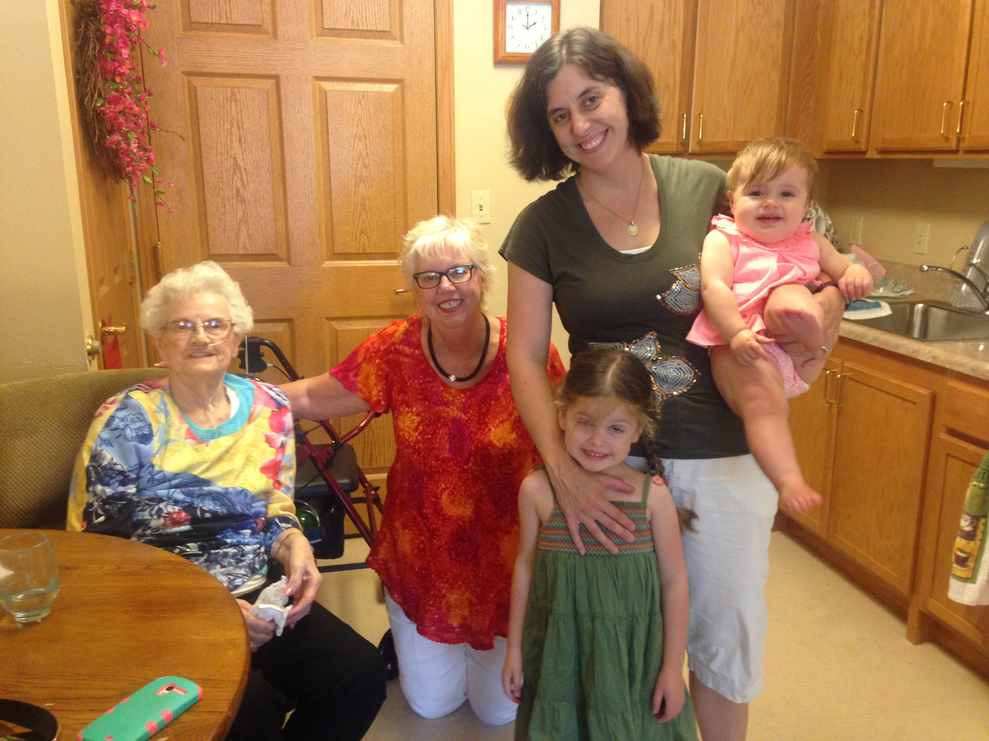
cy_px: 370
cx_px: 494
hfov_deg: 55.4
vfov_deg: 42.9
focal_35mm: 33
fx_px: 943
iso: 200
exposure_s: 1/20
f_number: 2.4
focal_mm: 4.12
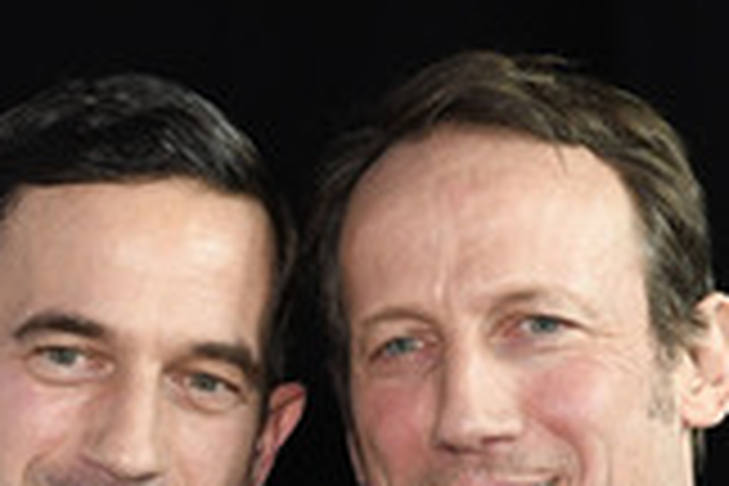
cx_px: 394
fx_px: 3948
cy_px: 652
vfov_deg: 7.0
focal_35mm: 195
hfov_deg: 10.5
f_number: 5.6
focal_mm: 70
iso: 1250
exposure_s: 1/400
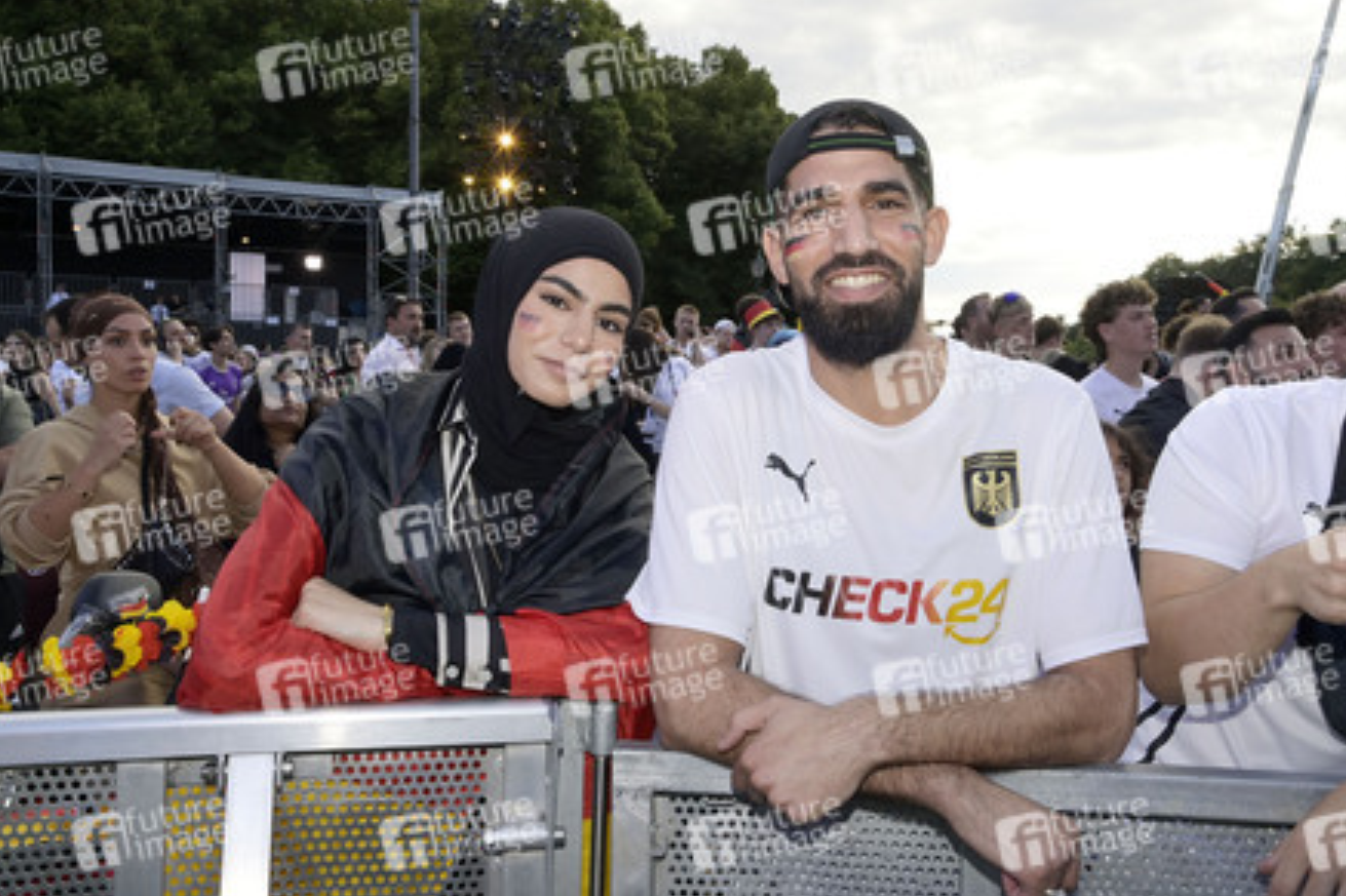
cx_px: 685
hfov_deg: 57.2
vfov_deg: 39.9
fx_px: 1233
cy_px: 450
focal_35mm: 33
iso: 1000
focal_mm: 32
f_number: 18
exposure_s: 1/160
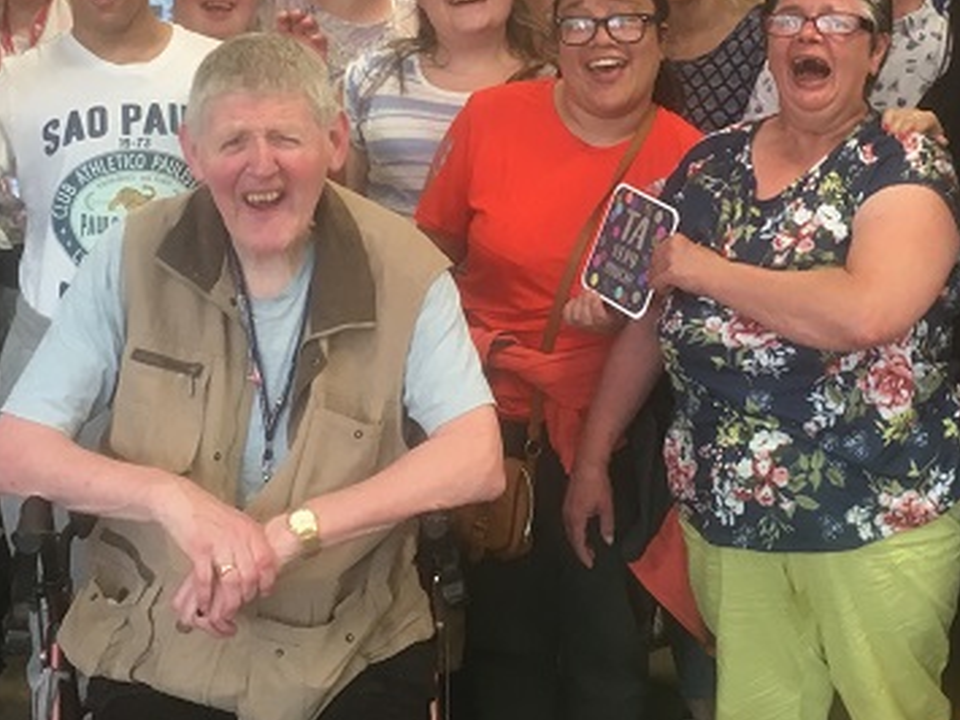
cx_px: 591
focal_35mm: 66
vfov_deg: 22.0
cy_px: 175
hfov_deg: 29.3
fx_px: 1830
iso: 100
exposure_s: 1/33
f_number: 2.2
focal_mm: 4.15
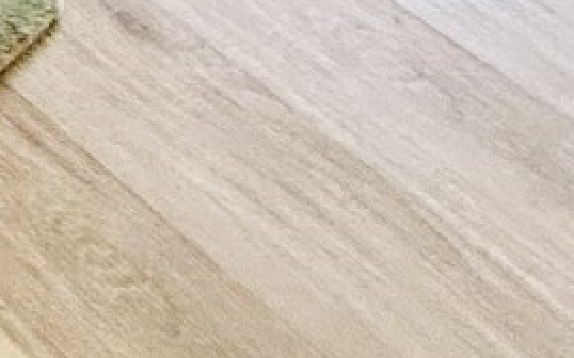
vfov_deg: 7.6
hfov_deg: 15.3
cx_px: -533
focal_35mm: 113
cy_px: -1102
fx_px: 1767
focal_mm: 2.22
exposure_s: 1/99
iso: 250
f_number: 2.2
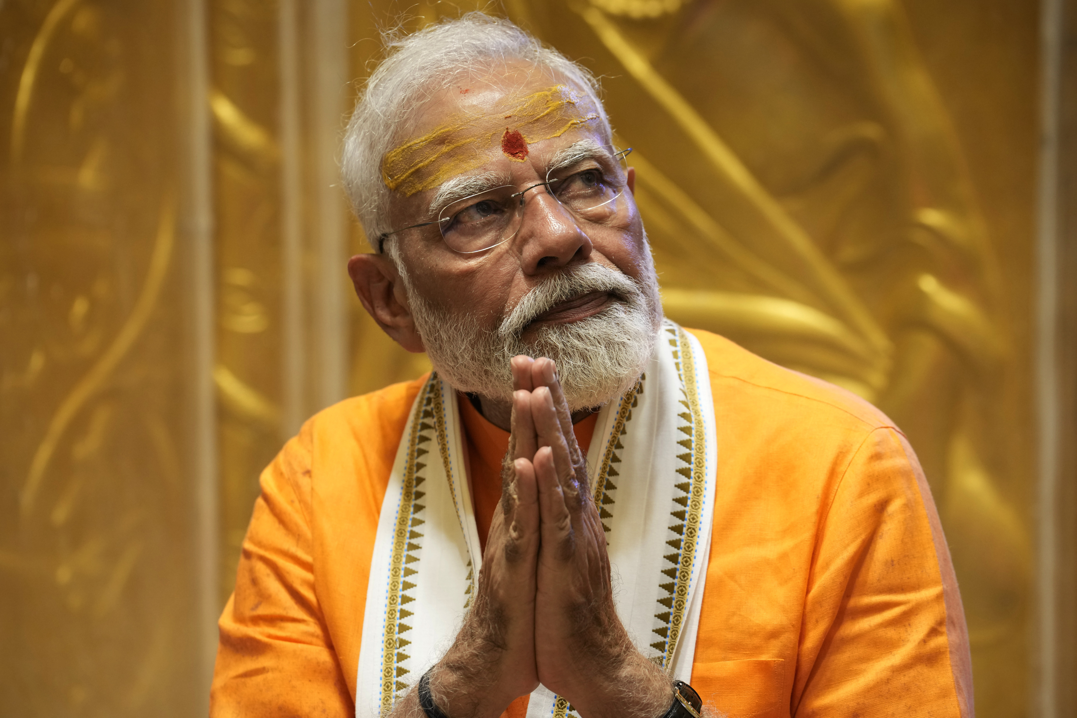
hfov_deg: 10.3
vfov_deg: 6.9
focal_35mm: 200
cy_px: 359
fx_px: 5983
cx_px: 538
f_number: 5
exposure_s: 1/250
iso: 2000
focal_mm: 200
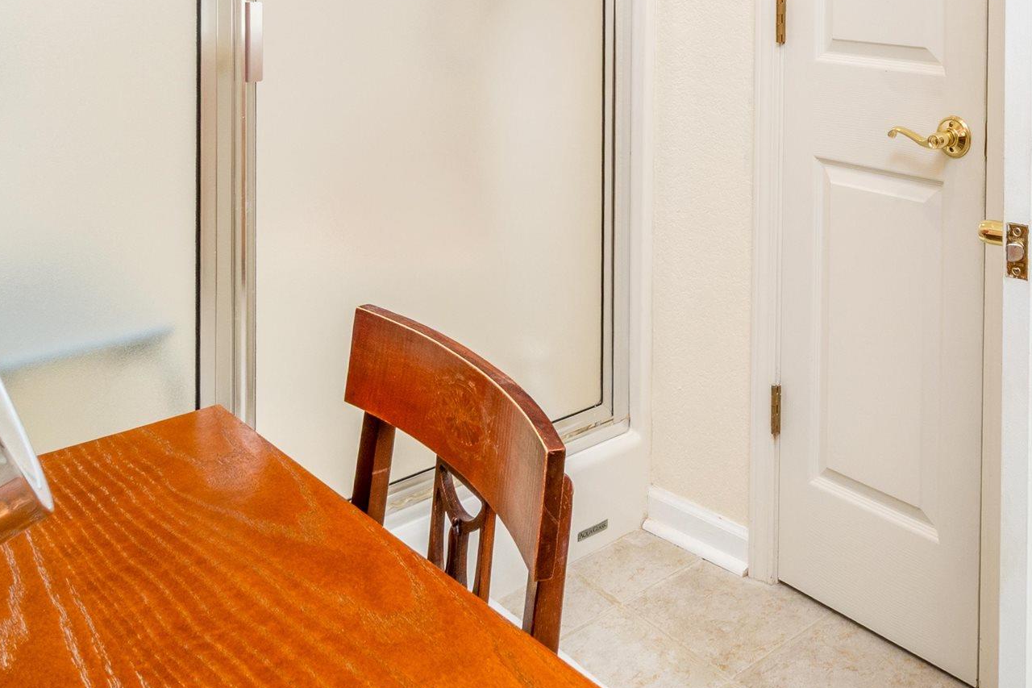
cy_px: -51
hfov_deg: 49.0
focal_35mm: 36
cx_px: 872
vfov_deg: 32.8
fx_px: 1032
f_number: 11
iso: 320
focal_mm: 10
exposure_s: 1/2.5
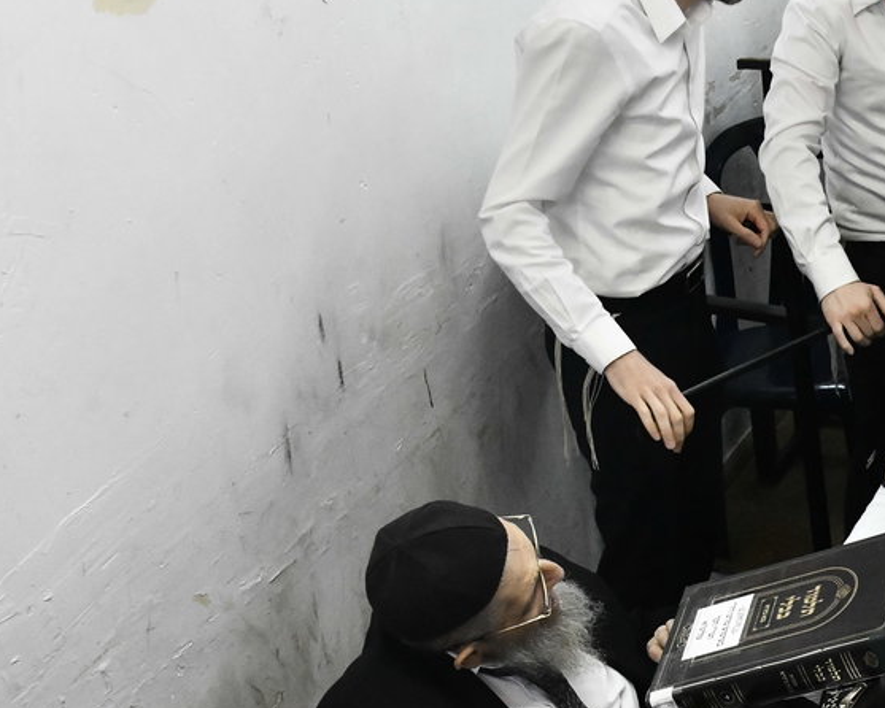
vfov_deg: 22.8
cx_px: 963
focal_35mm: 66
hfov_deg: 26.5
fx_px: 1729
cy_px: 580
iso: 4000
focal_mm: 28
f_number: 9
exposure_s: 1/200
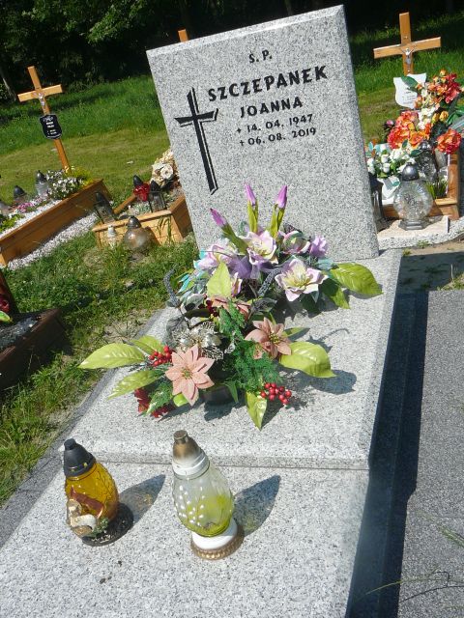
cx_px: 232
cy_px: 309
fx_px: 626
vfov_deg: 52.6
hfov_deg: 40.7
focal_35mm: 35
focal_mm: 5.2
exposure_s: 1/640
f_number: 5
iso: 80
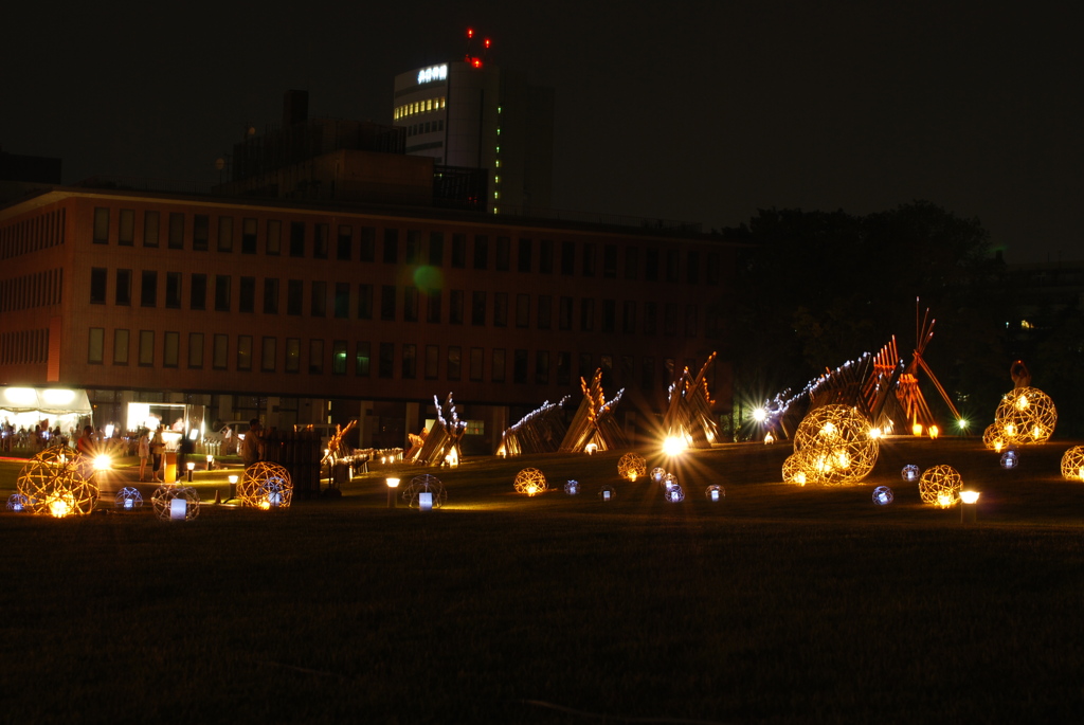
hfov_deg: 27.0
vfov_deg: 18.2
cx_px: 542
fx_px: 2261
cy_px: 362
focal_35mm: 75
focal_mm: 50
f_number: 6.3
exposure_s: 8
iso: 100
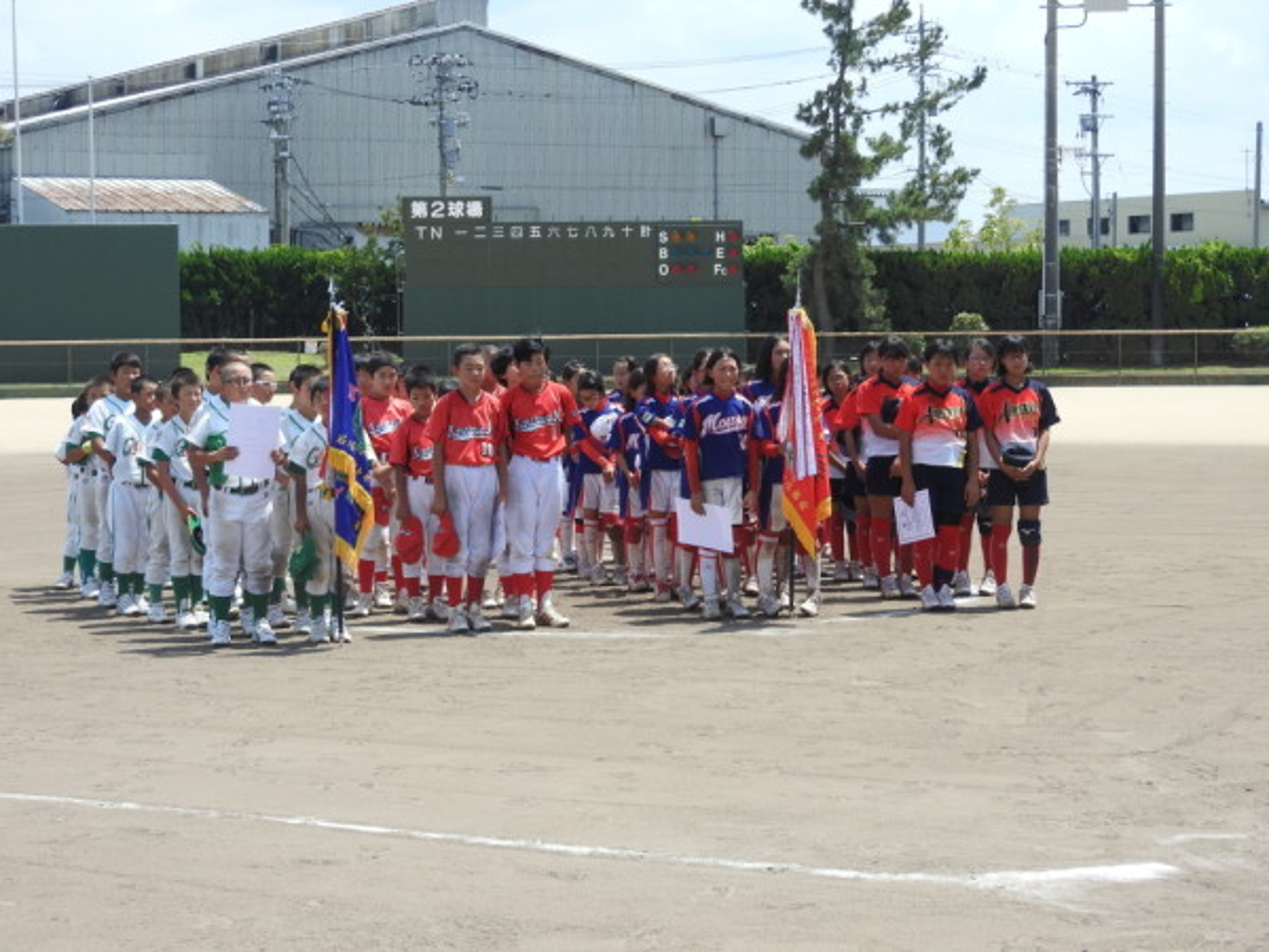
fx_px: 2933
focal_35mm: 80
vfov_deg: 18.4
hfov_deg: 24.4
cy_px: 476
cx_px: 634
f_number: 4.5
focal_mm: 14.3
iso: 100
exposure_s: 1/500
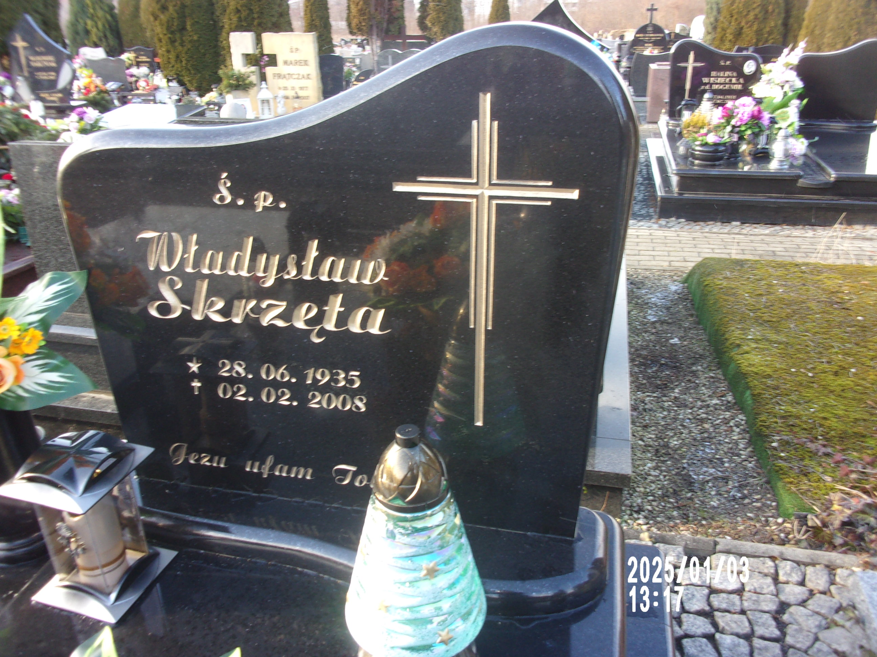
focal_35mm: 28
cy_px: 328
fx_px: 709
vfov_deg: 49.7
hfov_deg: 63.4
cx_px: 438
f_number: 3.9
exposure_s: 1/38
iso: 80
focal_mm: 5.1
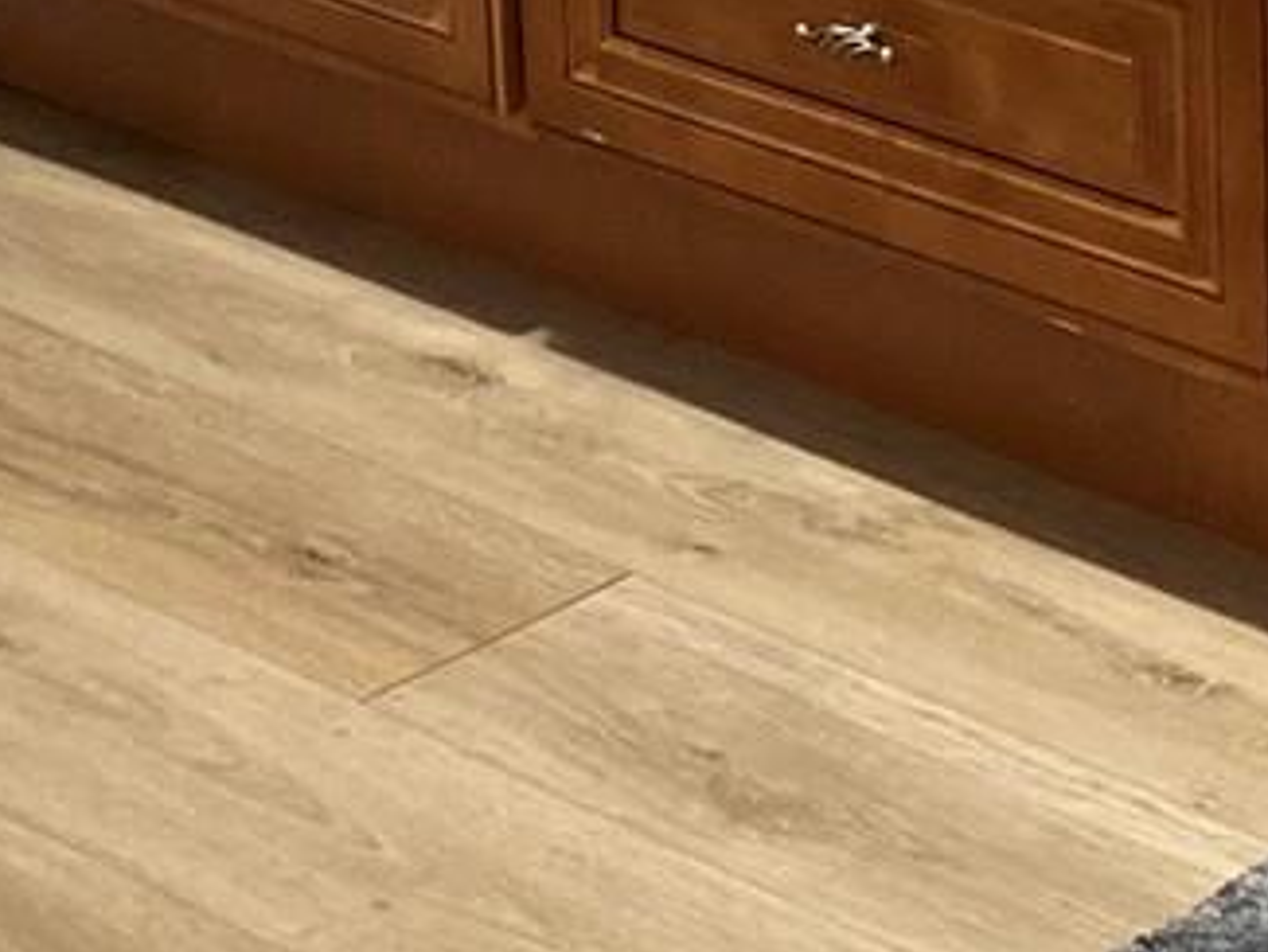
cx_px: 663
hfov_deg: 12.0
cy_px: -601
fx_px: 6010
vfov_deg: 8.8
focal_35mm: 164
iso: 200
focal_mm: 4.25
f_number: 1.8
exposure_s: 1/60
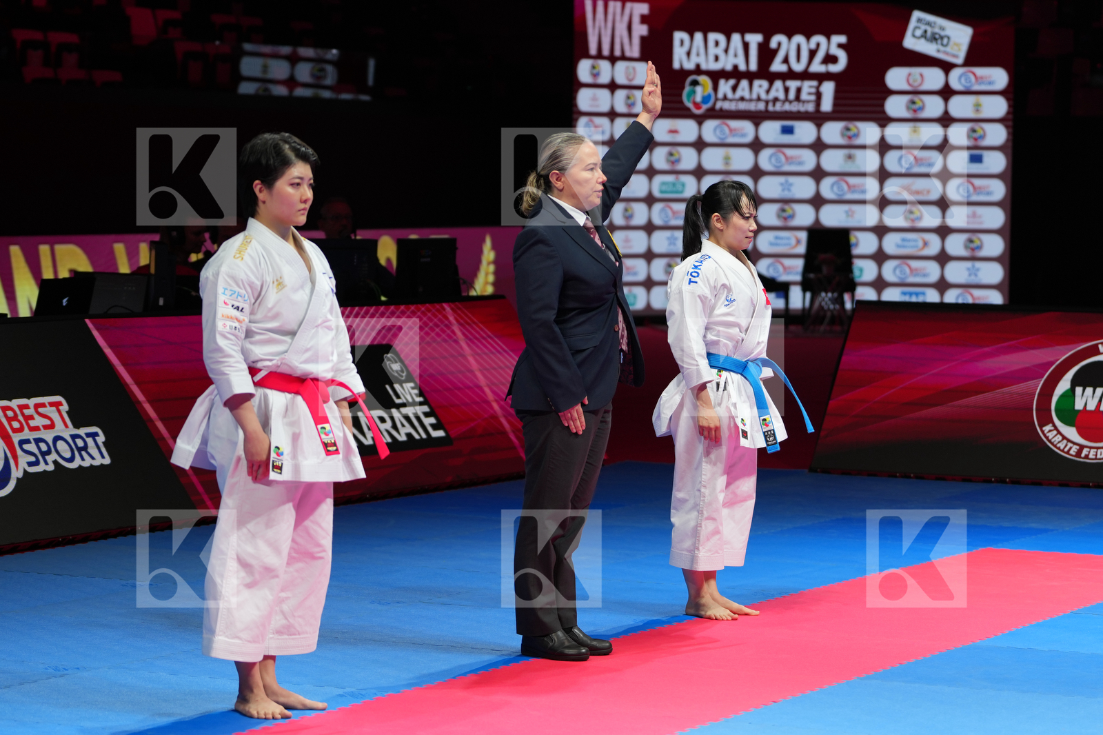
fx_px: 3614
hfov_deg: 17.4
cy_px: 368
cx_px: 552
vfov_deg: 11.6
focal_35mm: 118
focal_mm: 79
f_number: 2.8
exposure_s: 1/500
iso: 400
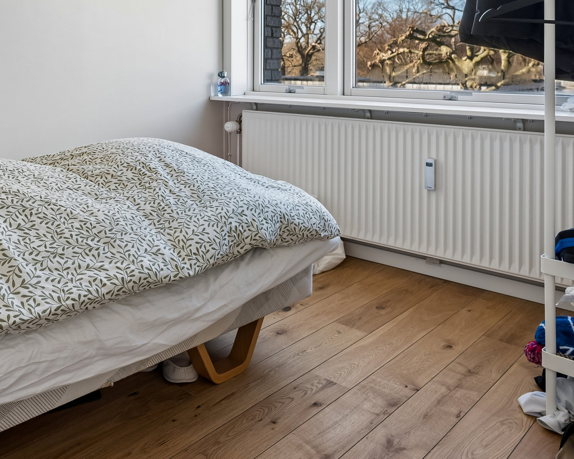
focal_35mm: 36
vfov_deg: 38.8
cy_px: 63
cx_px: 110
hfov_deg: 47.4
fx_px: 611
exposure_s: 1/50
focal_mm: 18.5
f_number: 6.3
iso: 400
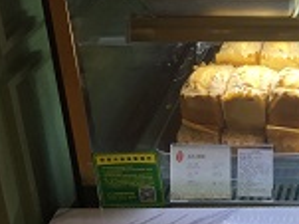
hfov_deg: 18.3
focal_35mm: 96
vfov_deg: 15.0
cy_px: -19
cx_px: 442
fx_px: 829
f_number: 2.2
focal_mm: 4.15
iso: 40
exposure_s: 1/100
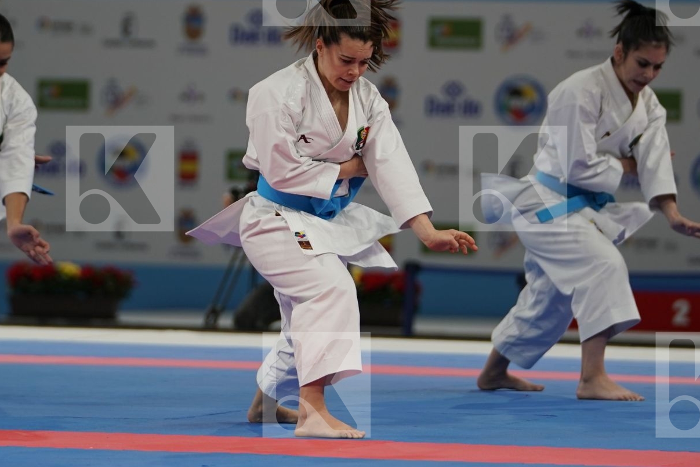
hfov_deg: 6.3
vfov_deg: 4.2
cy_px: 179
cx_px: 317
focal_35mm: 328
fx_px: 6378
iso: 250
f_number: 2.8
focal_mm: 147
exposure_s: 1/250
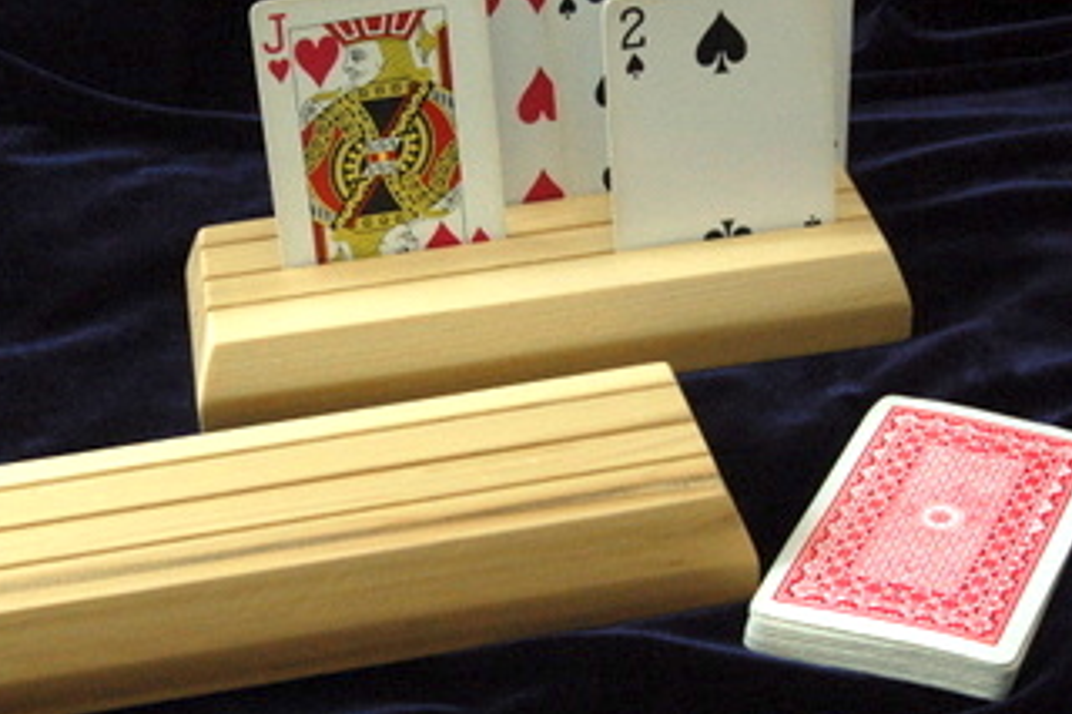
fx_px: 2143
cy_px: 360
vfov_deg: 18.9
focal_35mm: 72
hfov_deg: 28.1
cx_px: 482
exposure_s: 1/50
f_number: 16
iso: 1600
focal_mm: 32
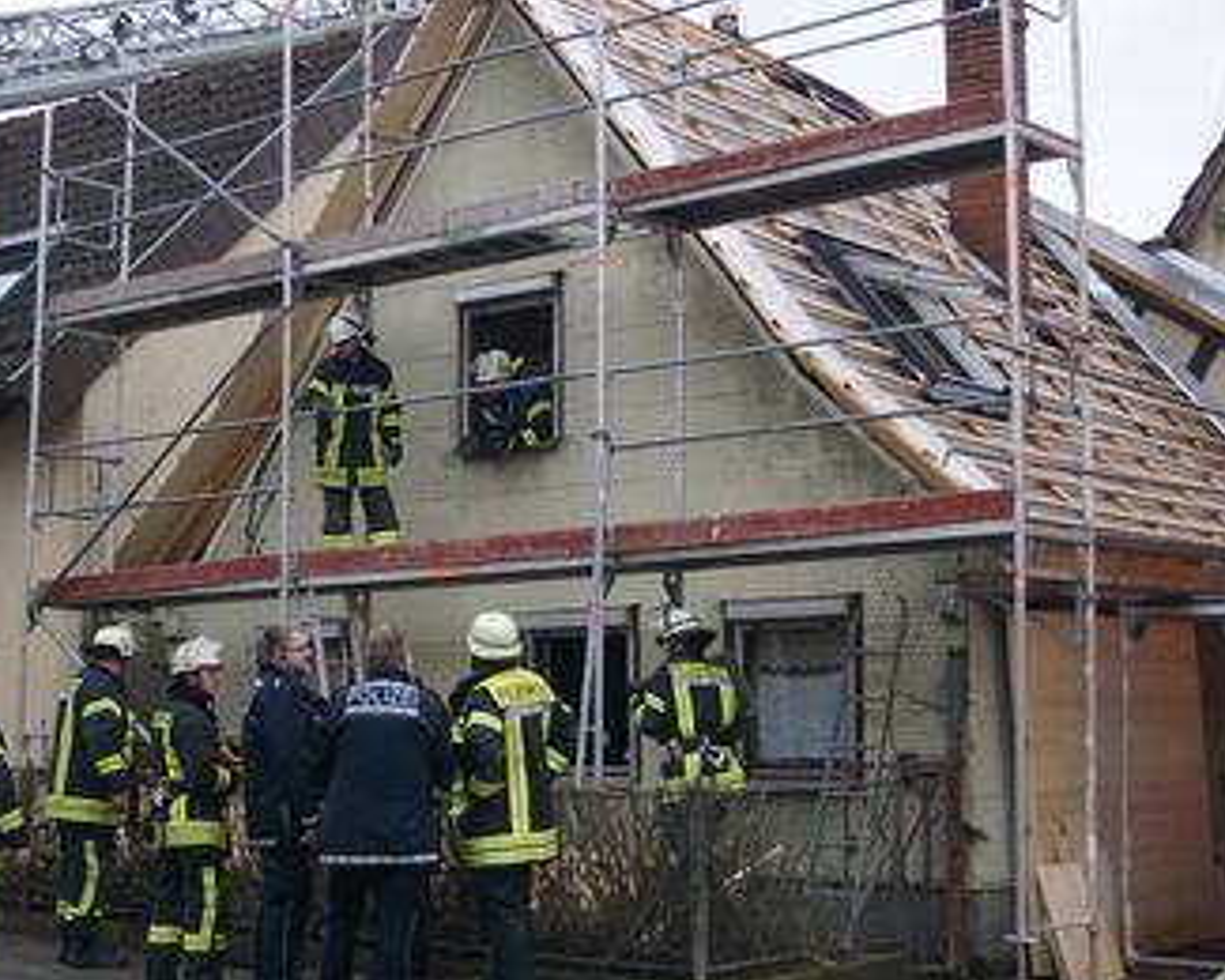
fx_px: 2196
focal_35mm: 61
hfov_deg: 31.2
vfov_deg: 25.2
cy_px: 498
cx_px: 596
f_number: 5
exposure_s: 1/160
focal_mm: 35
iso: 400
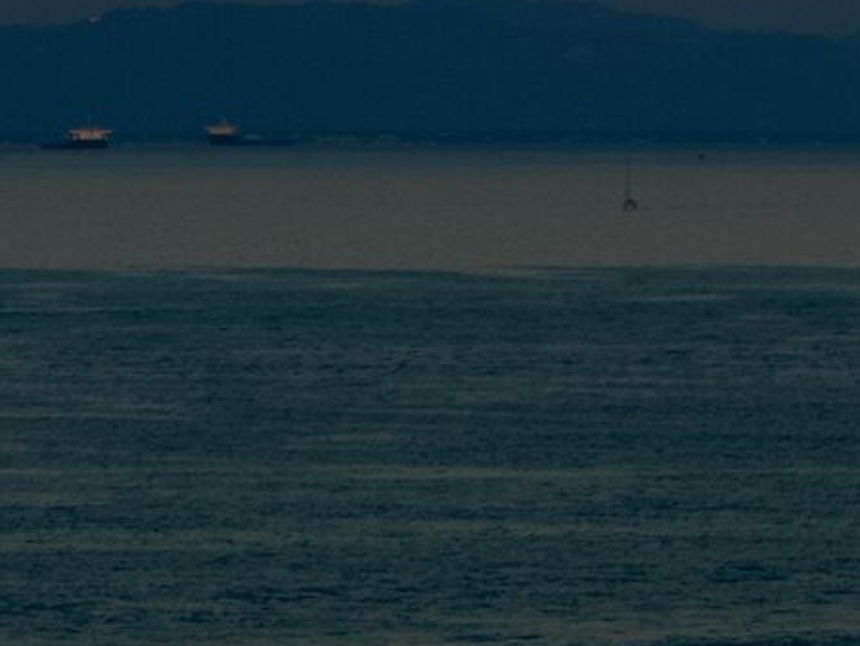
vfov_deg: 2.5
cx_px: 272
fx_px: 14886
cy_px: -413
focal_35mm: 599
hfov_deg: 3.3
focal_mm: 56
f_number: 8
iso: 100
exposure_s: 1/25
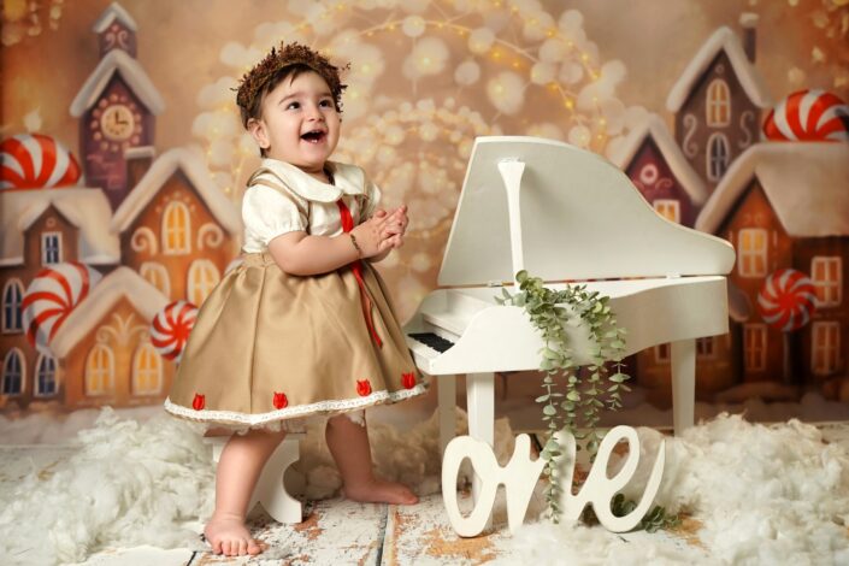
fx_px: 1179
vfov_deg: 27.0
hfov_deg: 39.6
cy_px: 283
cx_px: 424
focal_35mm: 50
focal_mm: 50
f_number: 2.8
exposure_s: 1/160
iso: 250
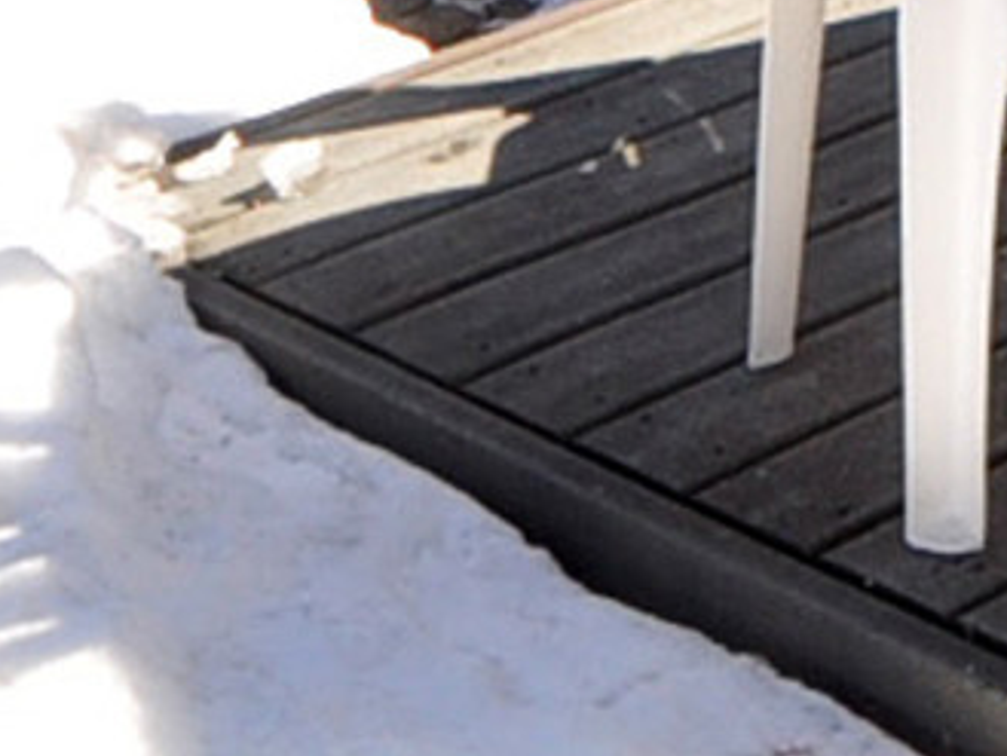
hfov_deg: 14.3
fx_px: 3696
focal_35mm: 127
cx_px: 1589
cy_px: -1533
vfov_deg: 9.2
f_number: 9
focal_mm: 10
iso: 200
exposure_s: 1/160
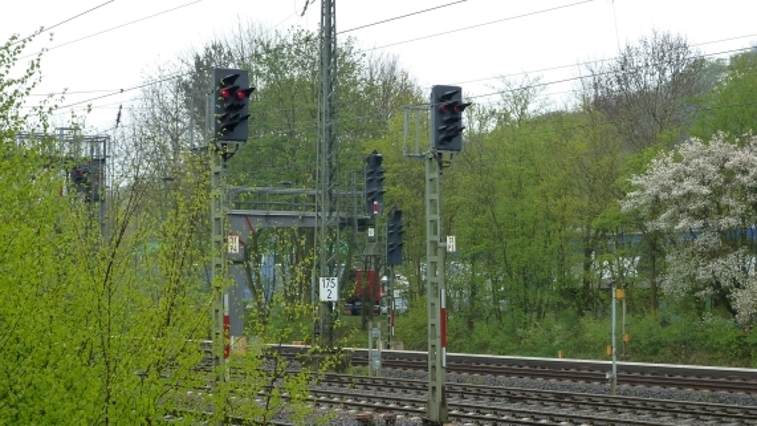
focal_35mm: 72
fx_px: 1445
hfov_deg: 29.4
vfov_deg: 16.7
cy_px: 247
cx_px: 396
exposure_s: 1/160
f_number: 3.9
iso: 125
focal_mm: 9.7
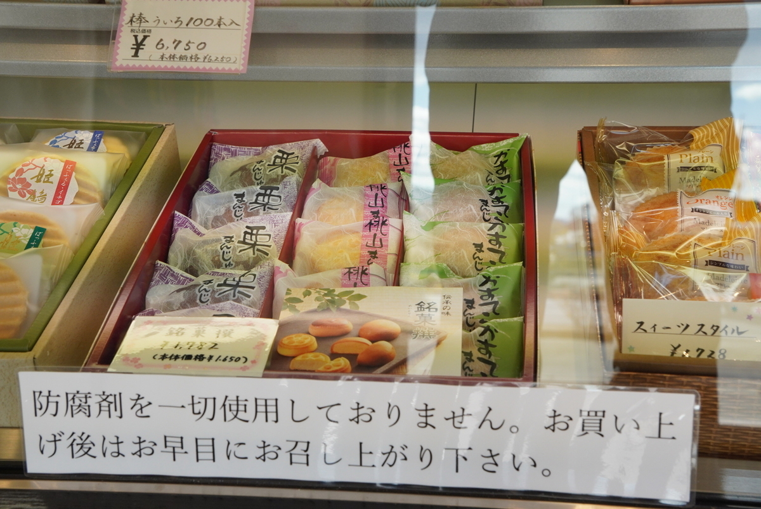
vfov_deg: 26.5
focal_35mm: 51
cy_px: 254
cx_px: 380
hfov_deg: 38.9
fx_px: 1079
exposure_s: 1/250
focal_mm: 34
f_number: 7.1
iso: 800
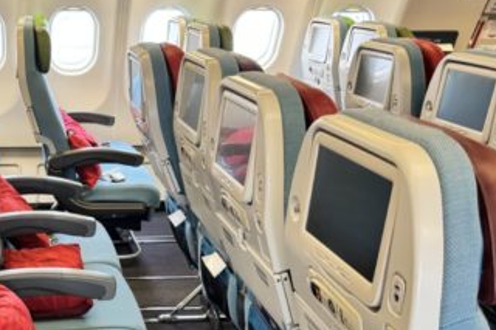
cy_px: 299
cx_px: 60
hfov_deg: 37.3
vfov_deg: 26.1
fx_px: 689
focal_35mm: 50
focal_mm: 6.86
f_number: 1.78
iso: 400
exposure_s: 1/57
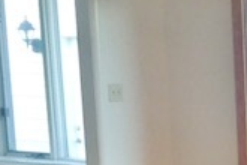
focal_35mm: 117
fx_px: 803
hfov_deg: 14.8
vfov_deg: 11.5
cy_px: 201
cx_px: 470
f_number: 2.2
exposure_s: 1/30
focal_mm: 4.15
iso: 100
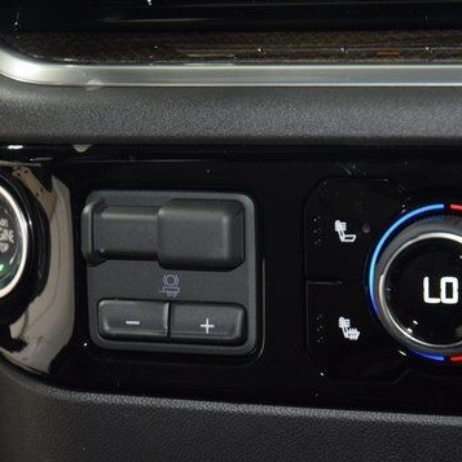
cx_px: 182
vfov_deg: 10.9
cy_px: 269
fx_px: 2416
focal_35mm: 160
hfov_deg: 10.9
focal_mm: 70
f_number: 4.5
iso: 2000
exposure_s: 1/25
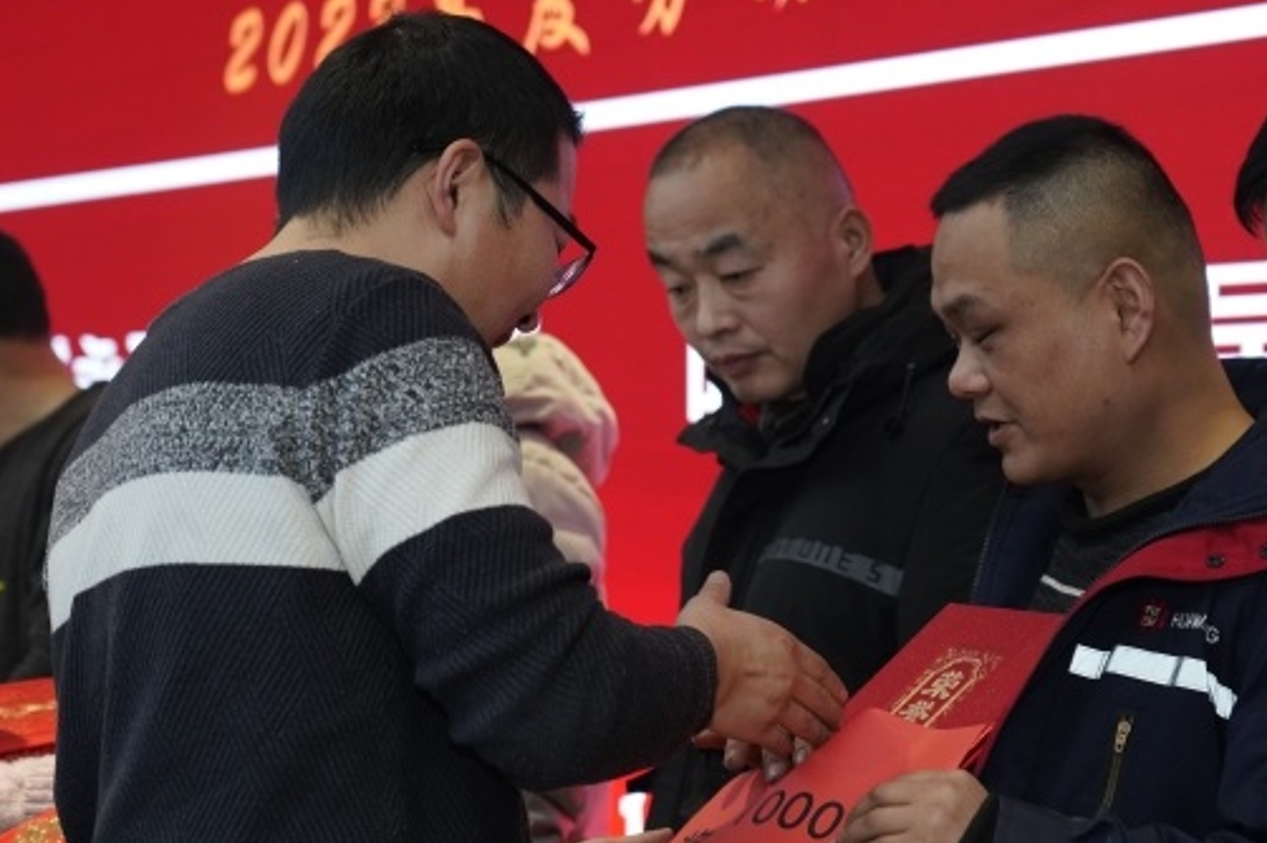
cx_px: 616
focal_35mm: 110
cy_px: 498
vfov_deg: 12.4
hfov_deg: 18.6
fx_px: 3869
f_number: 4
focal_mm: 69
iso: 1600
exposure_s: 1/160
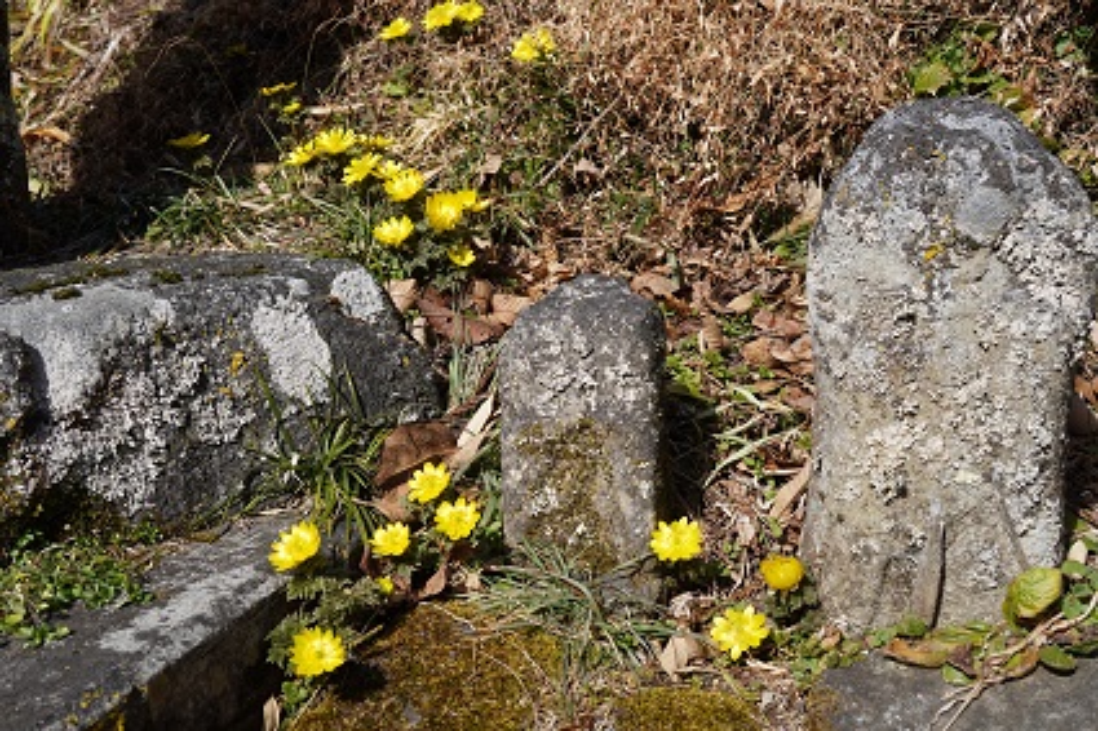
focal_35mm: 42
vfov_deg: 31.9
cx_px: 549
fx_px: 1280
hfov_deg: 46.4
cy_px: 366
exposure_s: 1/400
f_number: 6.3
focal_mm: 28
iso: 100
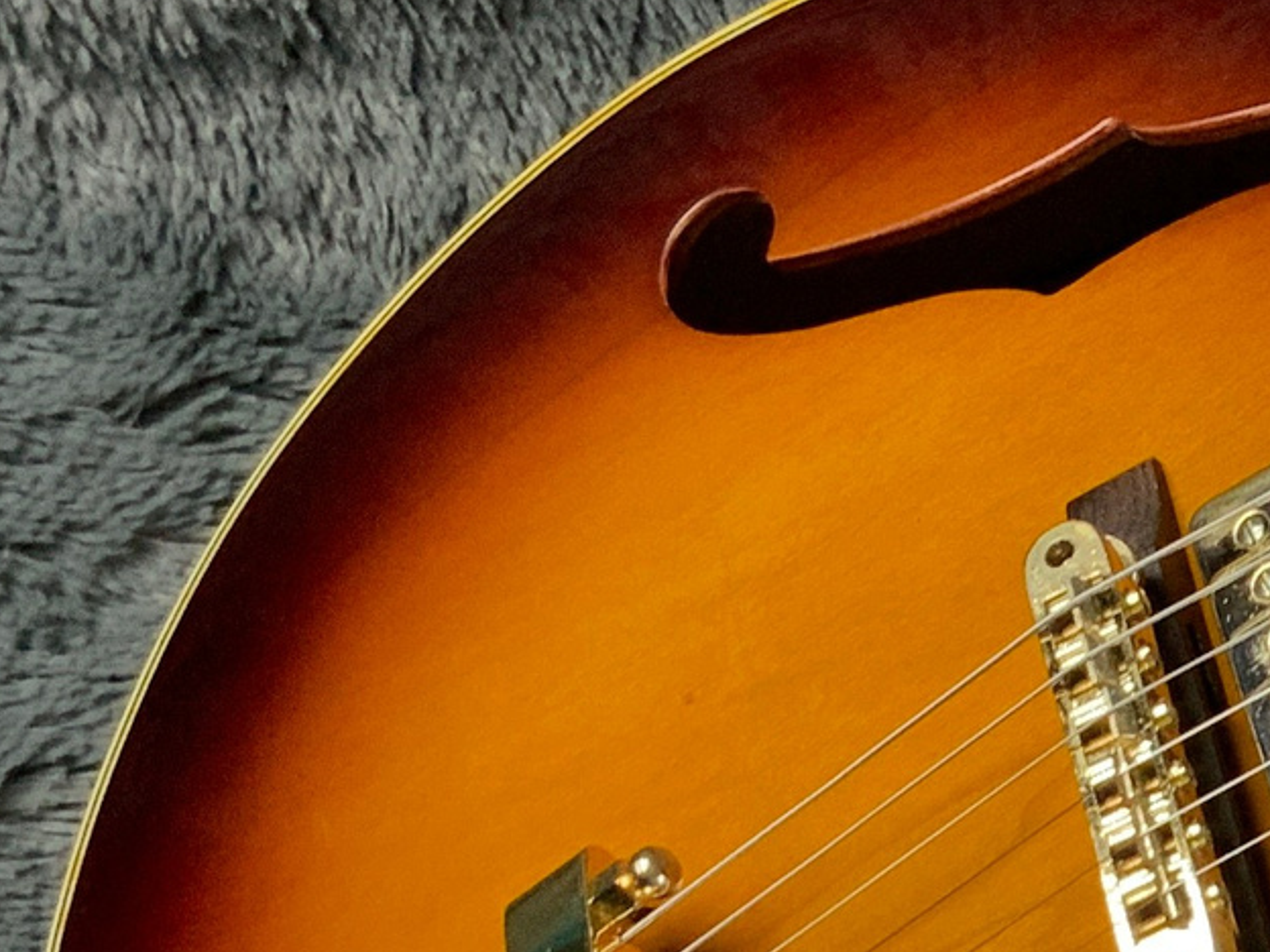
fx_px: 4366
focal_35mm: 119
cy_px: 901
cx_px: 1895
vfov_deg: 12.3
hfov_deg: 15.3
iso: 50
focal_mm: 3
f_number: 1.8
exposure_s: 1/60
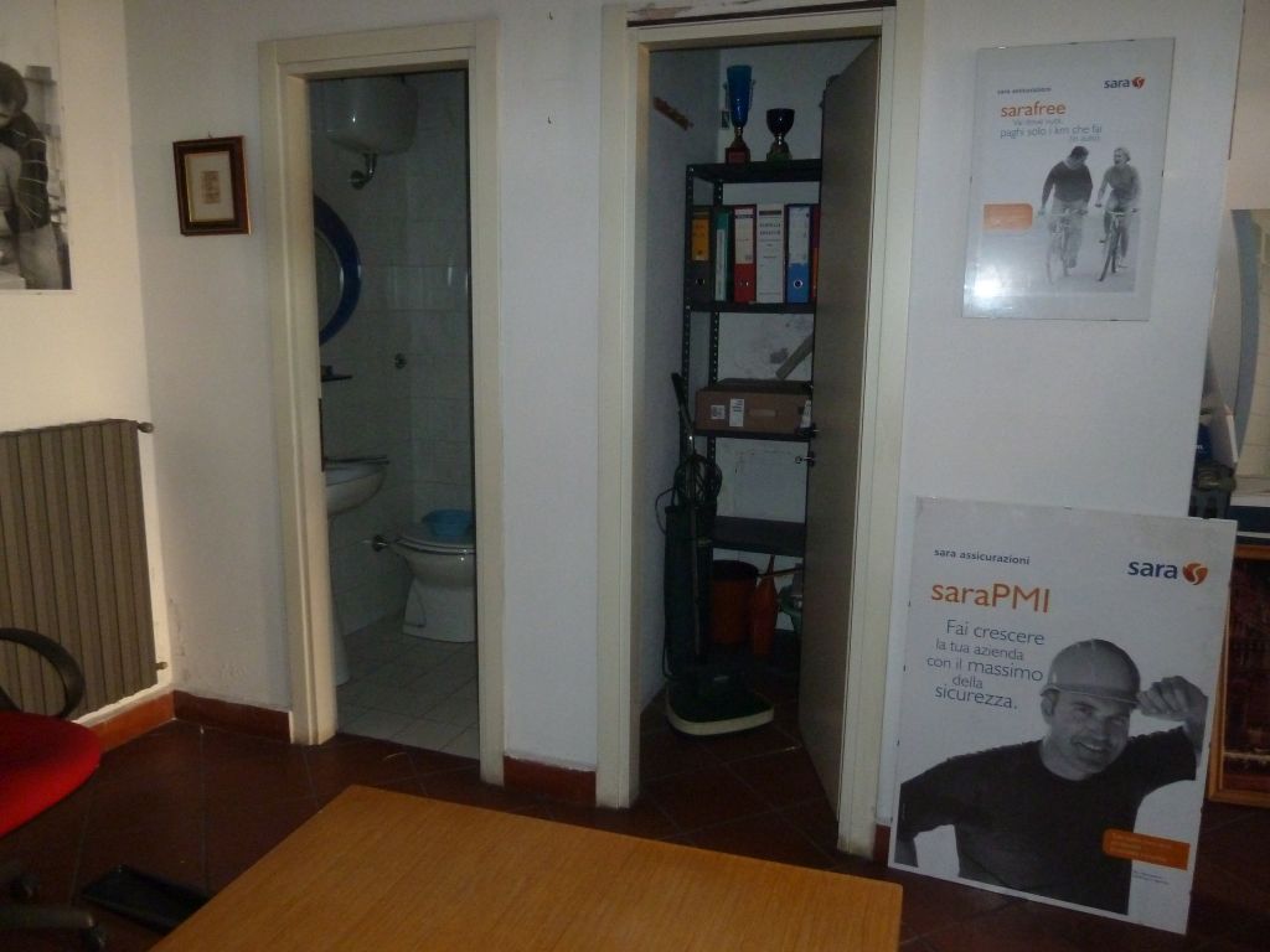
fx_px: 917
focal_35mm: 25
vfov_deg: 54.9
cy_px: 476
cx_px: 635
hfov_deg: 69.4
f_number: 3.3
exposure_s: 1/30
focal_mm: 4.1
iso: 400
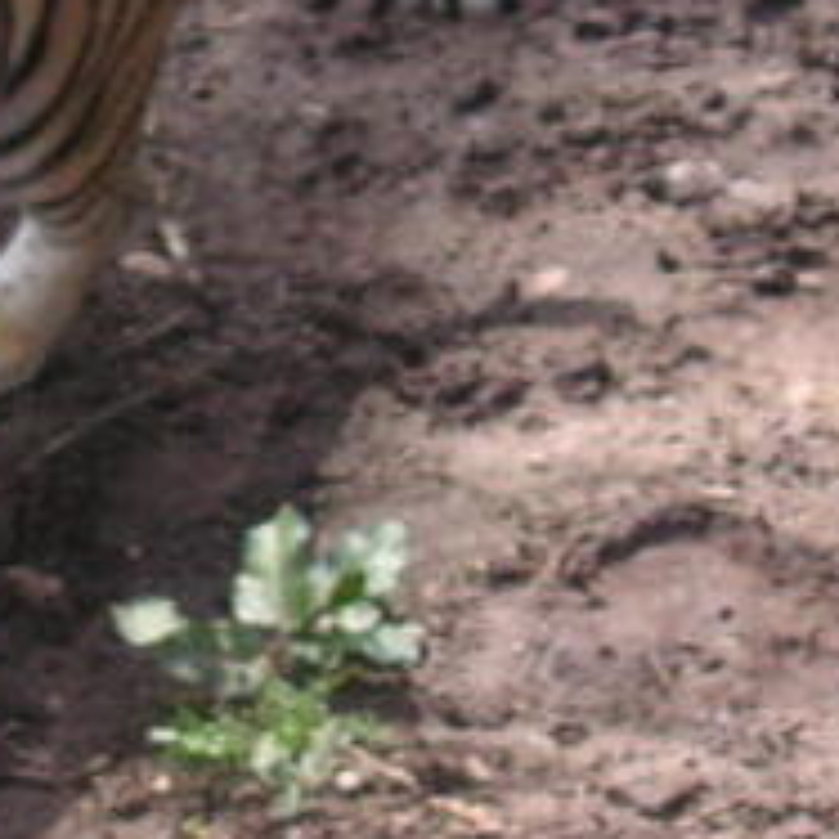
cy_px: 256
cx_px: -278
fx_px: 10859
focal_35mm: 396
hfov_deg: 4.4
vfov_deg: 4.4
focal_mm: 17.1
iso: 80
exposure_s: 1/105
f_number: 5
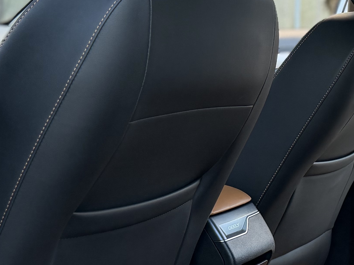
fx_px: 859
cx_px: 344
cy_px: 87
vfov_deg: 17.5
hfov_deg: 22.5
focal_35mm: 84
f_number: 1.78
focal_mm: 6.76
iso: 200
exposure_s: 1/93
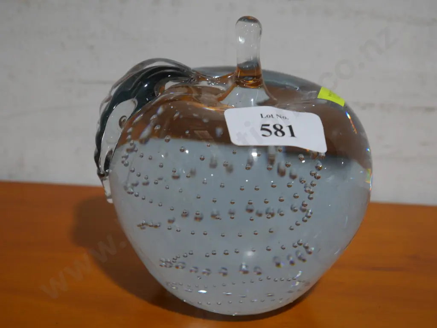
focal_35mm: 72
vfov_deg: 20.5
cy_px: 164
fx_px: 909
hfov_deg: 27.0
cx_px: 218
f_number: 5.5
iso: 500
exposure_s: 1/80
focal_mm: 36
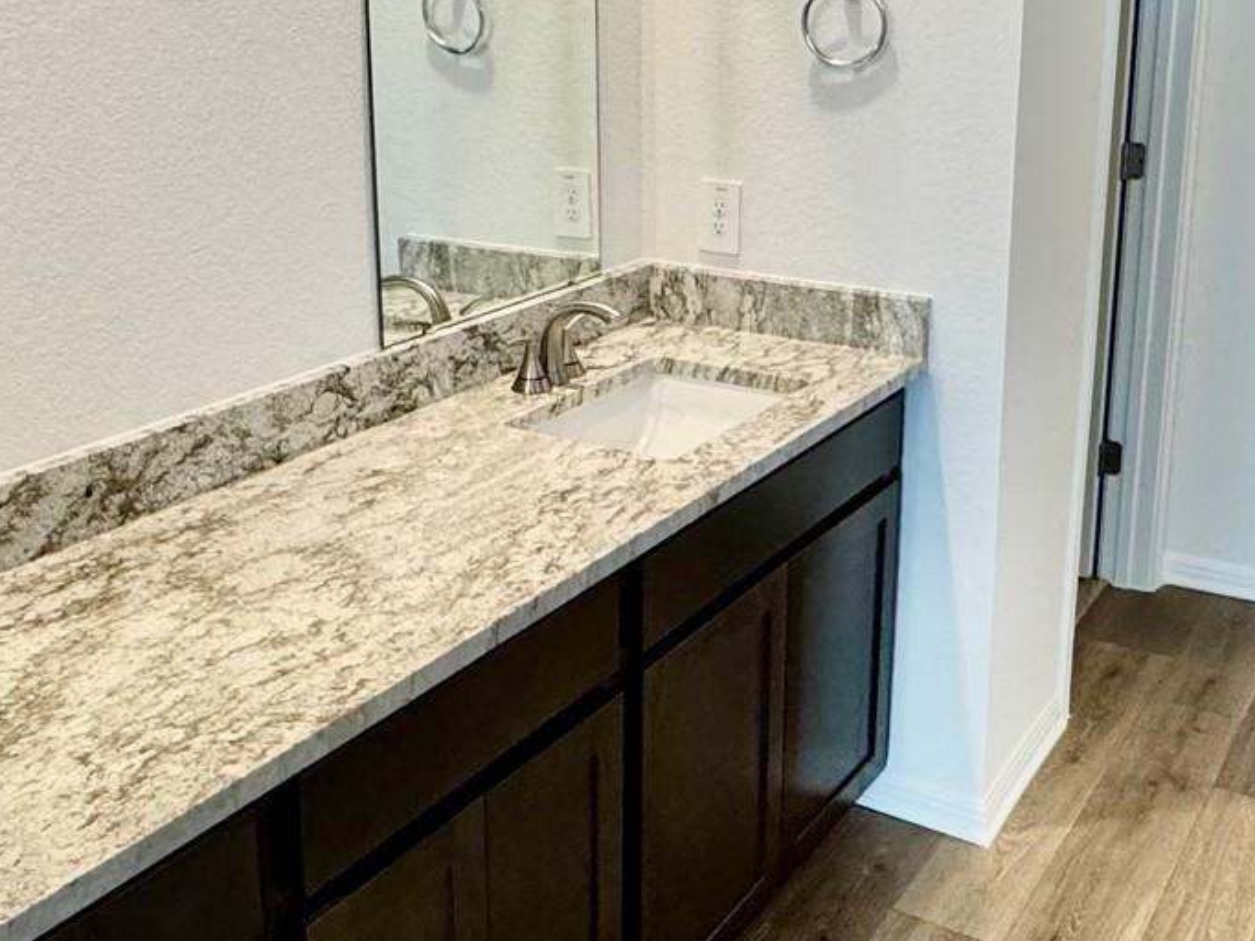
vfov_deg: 34.1
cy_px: 322
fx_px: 1522
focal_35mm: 42
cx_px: 612
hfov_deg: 44.8
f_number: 2.2
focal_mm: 2.22
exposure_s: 1/120
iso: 320
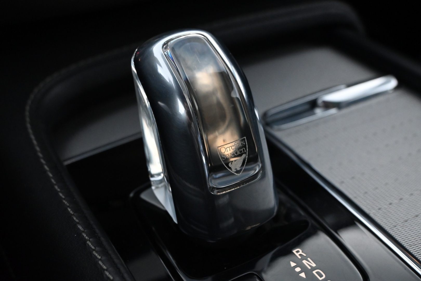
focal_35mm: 42
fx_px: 491
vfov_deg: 31.9
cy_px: 140
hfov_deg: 46.4
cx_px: 210
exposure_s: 1/25
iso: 4000
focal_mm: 28
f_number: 5.6
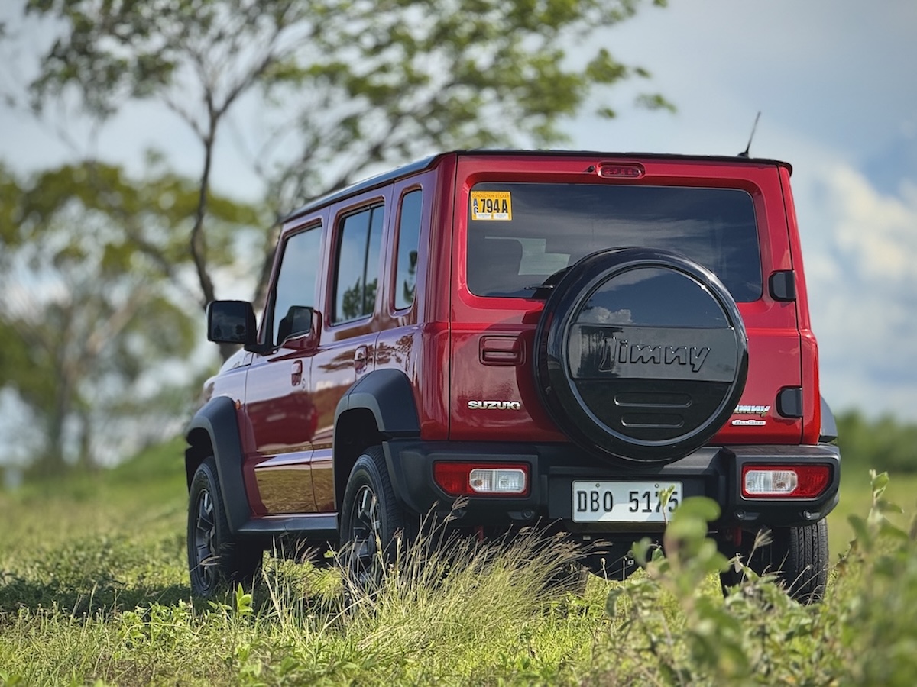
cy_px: 344
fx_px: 3179
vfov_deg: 12.3
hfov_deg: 16.4
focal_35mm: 120
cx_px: 458
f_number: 2.8
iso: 64
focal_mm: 15.66
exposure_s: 1/668
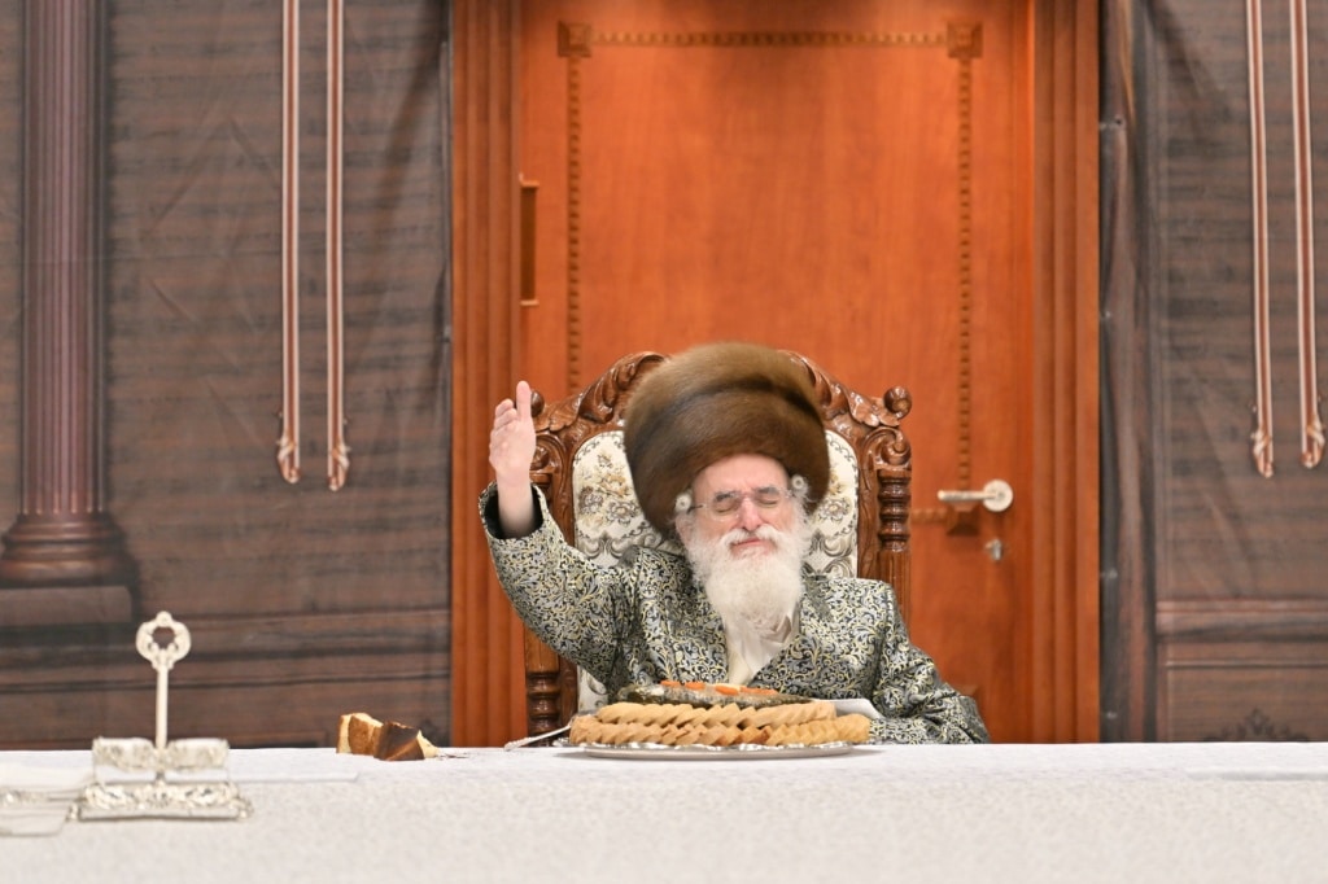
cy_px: 442
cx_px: 664
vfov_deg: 4.6
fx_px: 11062
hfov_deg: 6.9
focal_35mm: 300
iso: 400
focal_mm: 200
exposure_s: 1/500
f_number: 2.8
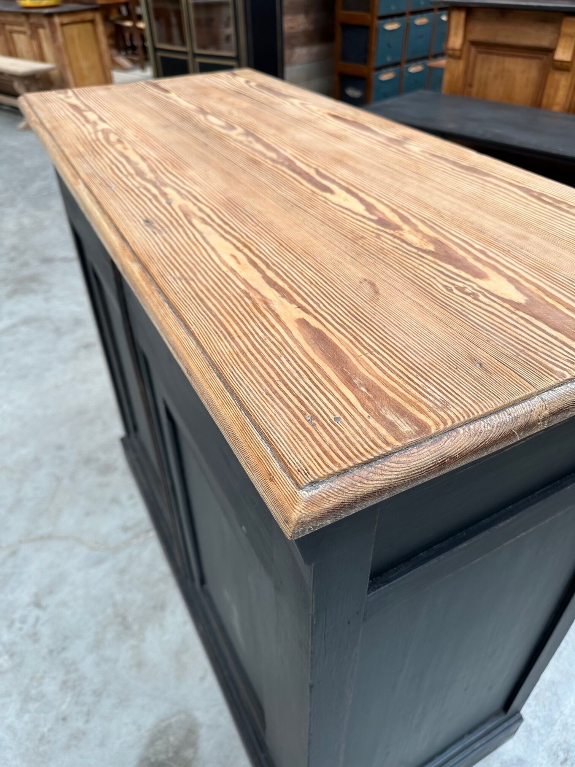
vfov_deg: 71.6
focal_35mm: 24
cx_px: 288
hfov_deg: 56.8
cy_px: 384
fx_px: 532
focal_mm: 6.86
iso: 64
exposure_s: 1/183
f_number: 1.78
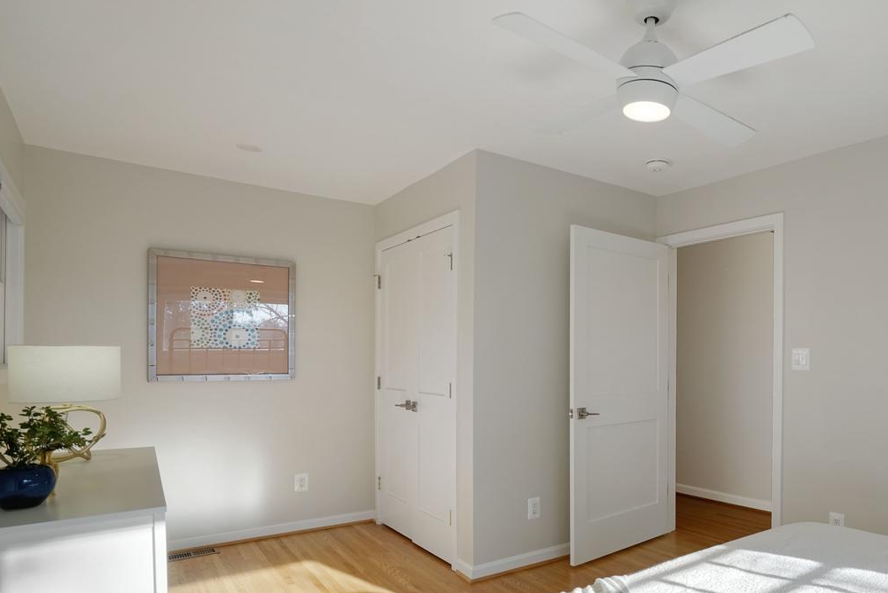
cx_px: 628
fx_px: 568
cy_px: 357
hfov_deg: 72.5
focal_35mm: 23
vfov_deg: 54.7
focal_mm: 16
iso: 1250
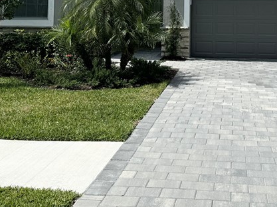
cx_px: 186
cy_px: -10
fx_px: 472
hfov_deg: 32.4
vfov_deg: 23.5
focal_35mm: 59
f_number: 1.78
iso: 80
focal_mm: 6.86
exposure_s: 1/9009
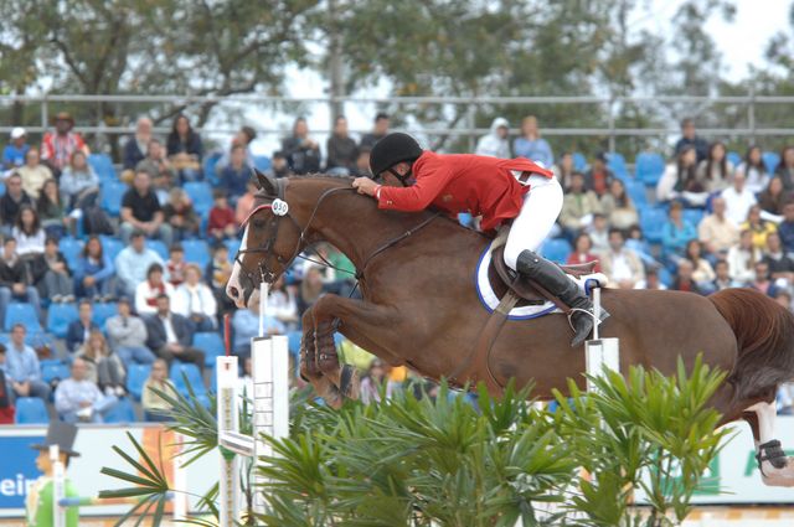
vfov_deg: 3.7
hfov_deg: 5.5
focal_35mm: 375
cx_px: 397
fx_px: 8260
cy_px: 264
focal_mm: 250
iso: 640
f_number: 5.6
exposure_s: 1/500
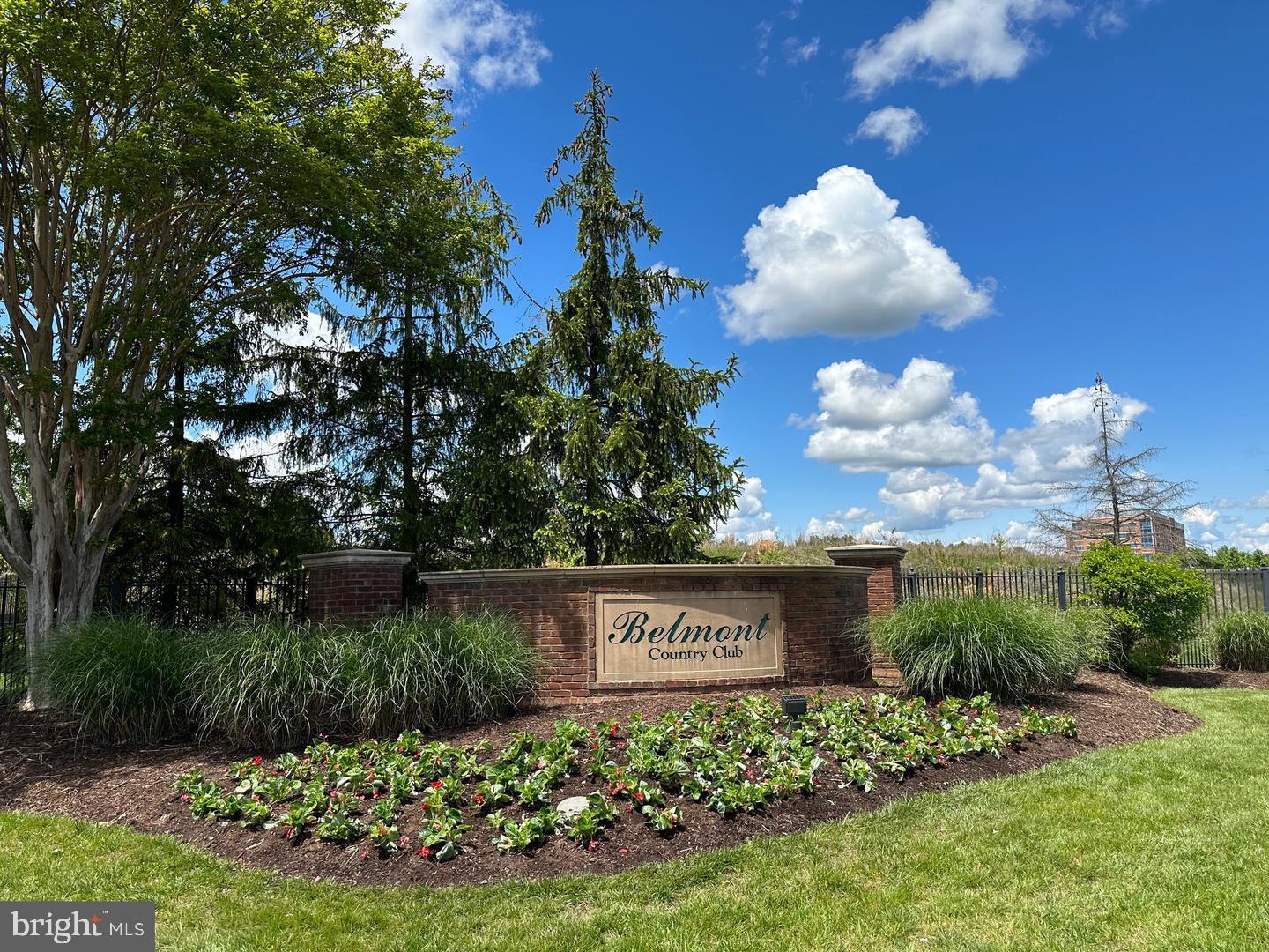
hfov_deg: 71.6
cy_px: 476
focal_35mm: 24
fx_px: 880
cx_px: 634
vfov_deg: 56.8
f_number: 1.78
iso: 80
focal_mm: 6.86
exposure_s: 1/4016
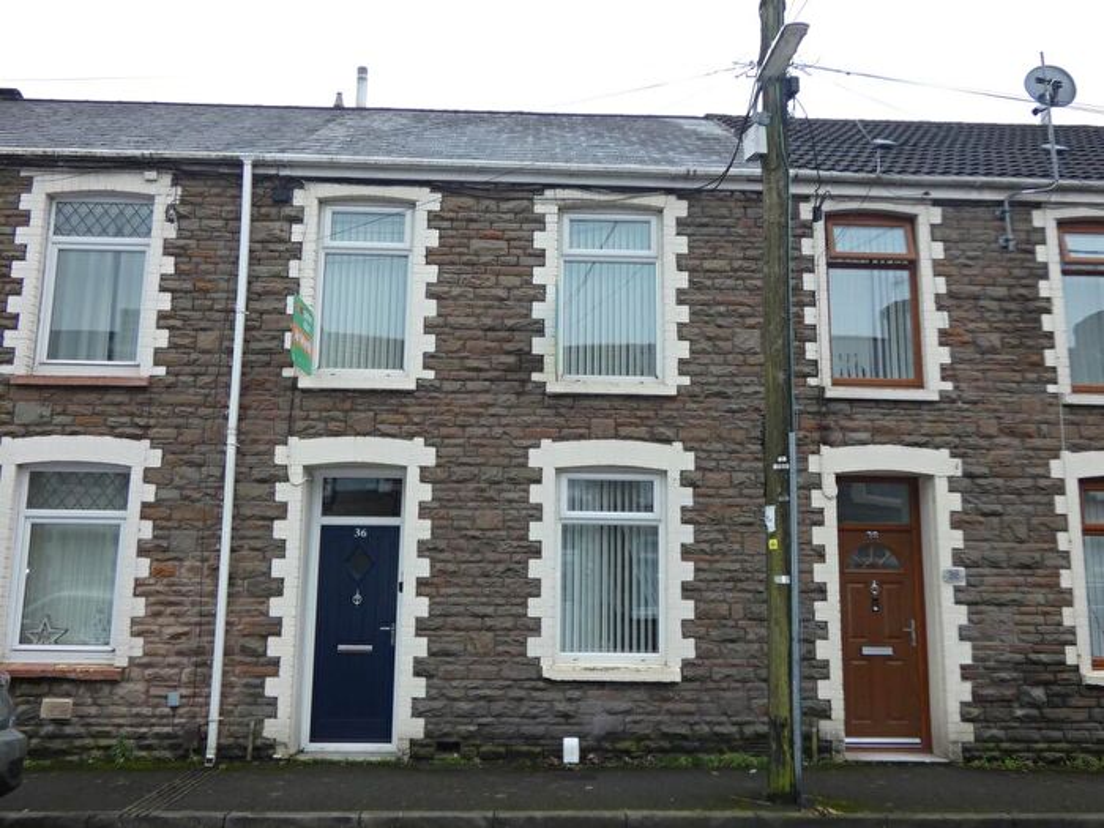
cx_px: 552
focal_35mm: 31
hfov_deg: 58.4
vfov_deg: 45.4
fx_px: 989
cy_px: 414
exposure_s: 1/60
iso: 80
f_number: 3.3
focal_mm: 5.5
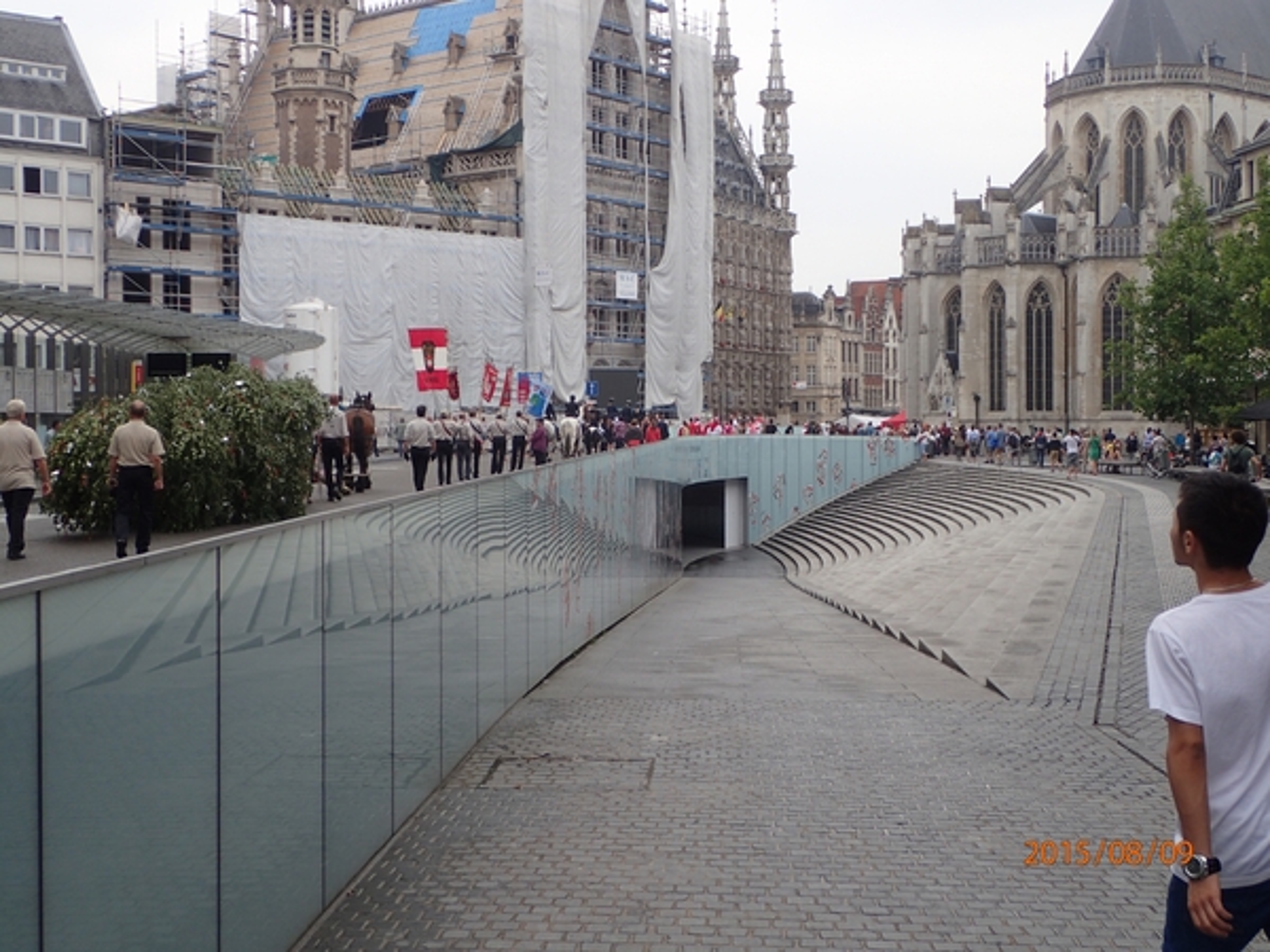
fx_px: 1578
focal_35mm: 43
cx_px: 635
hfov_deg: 43.9
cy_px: 476
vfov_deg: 33.6
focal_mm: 7.86
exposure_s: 1/640
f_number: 2.9
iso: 100
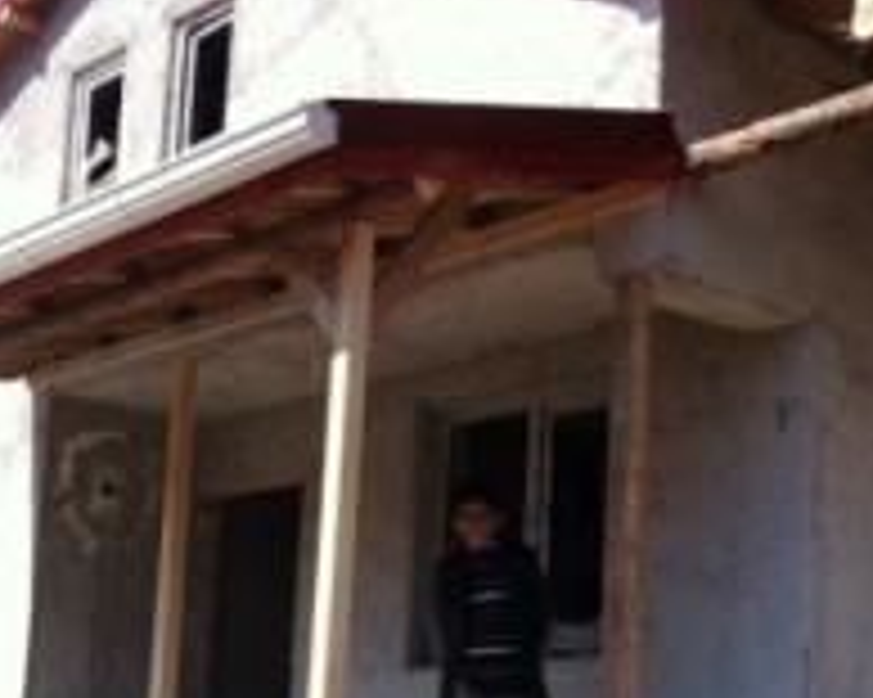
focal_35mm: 79
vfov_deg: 19.3
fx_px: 2040
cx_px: 414
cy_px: 502
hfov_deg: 24.2
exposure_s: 1/973
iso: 80
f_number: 2.8
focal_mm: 3.85
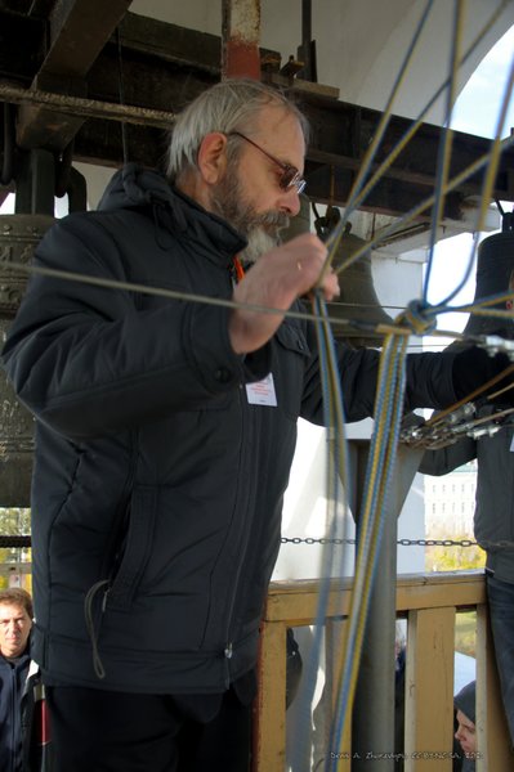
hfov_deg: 36.8
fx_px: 772
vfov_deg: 53.2
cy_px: 386
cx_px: 257
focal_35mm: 36
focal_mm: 24
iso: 200
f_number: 5.6
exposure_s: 1/160
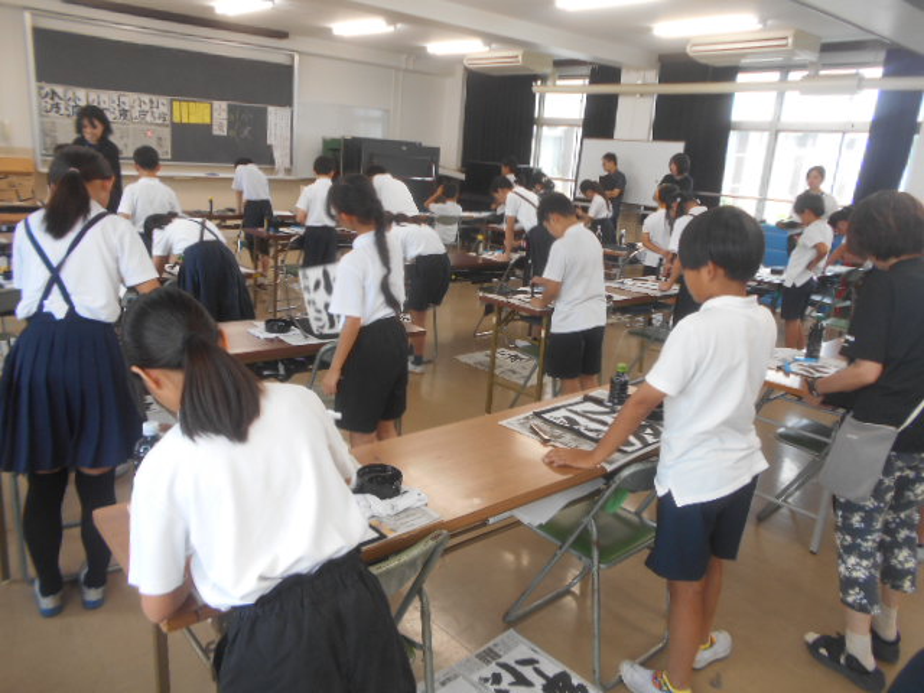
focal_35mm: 26
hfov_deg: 67.3
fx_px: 694
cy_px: 346
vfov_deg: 53.1
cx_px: 462
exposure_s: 1/30
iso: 100
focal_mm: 4.6
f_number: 3.2
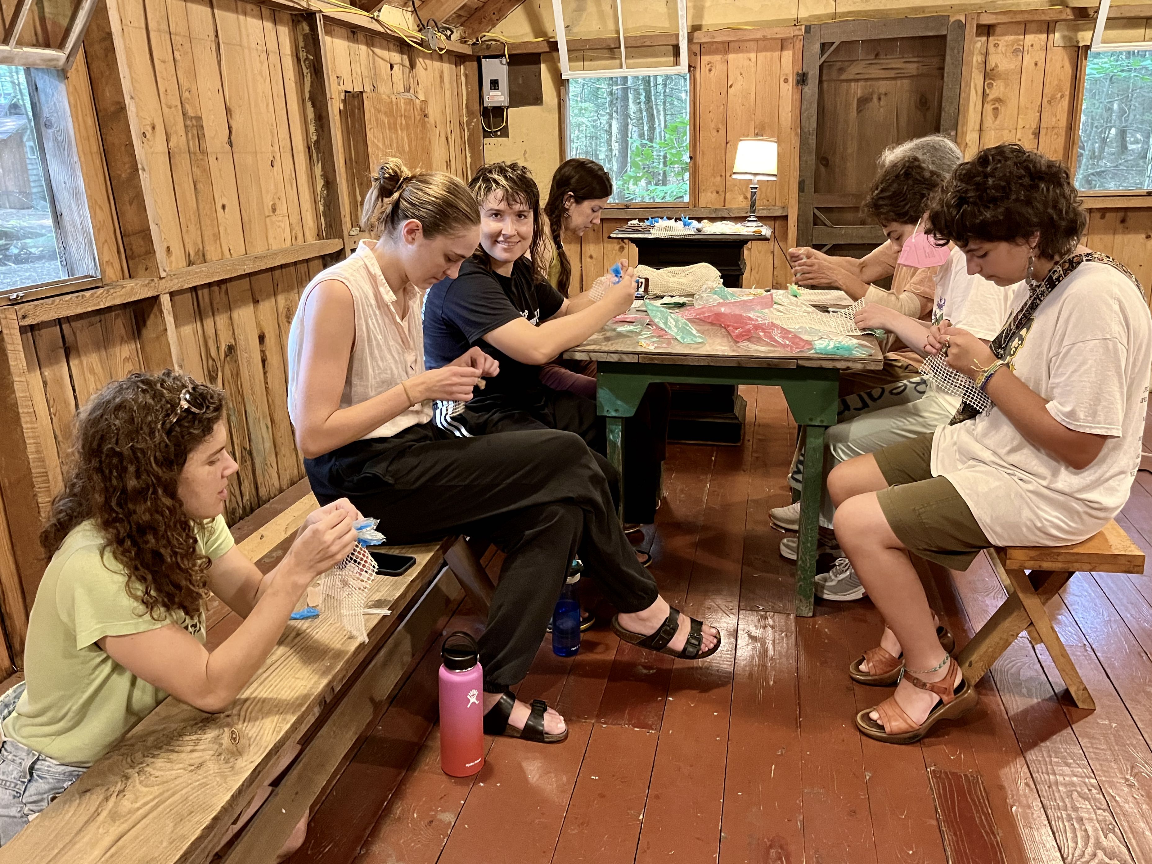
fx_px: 865
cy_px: 432
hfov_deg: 67.3
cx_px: 576
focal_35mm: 26
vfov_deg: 53.1
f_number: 1.6
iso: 640
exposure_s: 1/40
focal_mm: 5.1
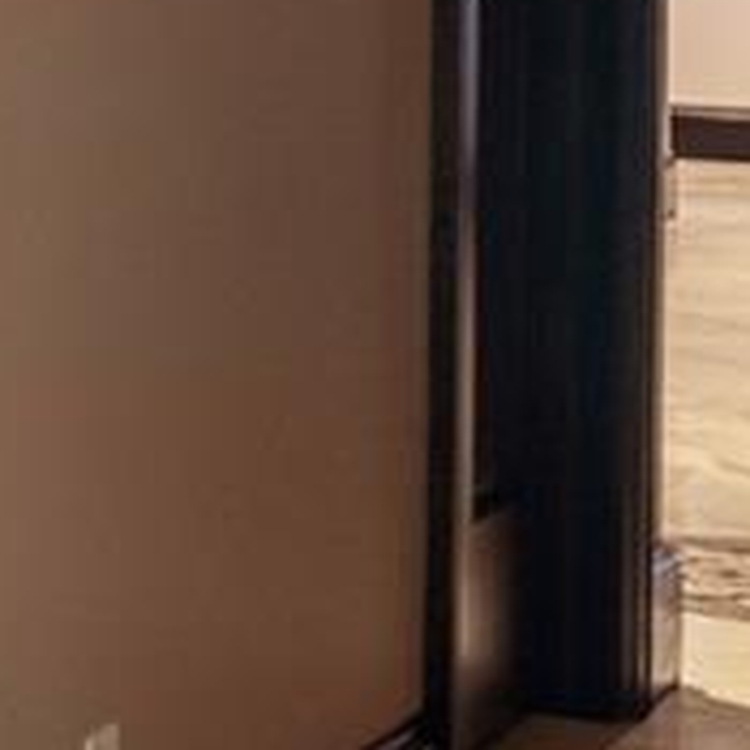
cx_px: -1971
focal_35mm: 148
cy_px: -156
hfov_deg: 8.4
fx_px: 3626
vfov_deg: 11.6
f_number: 8
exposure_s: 2
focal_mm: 14.9
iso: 250
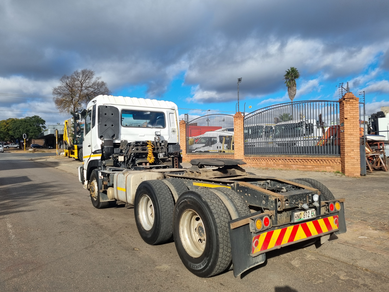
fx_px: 292
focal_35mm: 26
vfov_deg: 53.1
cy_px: 146
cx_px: 194
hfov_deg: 67.3
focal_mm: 5.4
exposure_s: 1/2560
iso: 50
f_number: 1.8
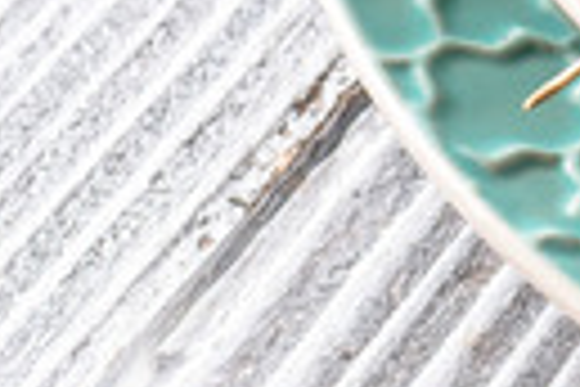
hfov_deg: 6.3
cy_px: -572
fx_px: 4865
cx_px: 1722
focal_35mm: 302
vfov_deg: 4.4
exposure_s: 1/10
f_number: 5
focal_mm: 50
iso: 200
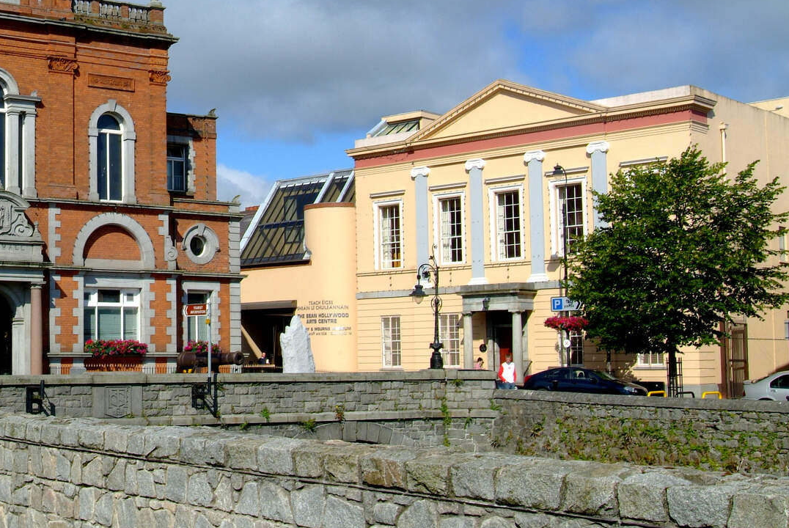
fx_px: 1207
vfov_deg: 24.7
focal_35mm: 55
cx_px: 139
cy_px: 283
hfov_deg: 34.9
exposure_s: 1/180
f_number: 13
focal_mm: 22
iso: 200
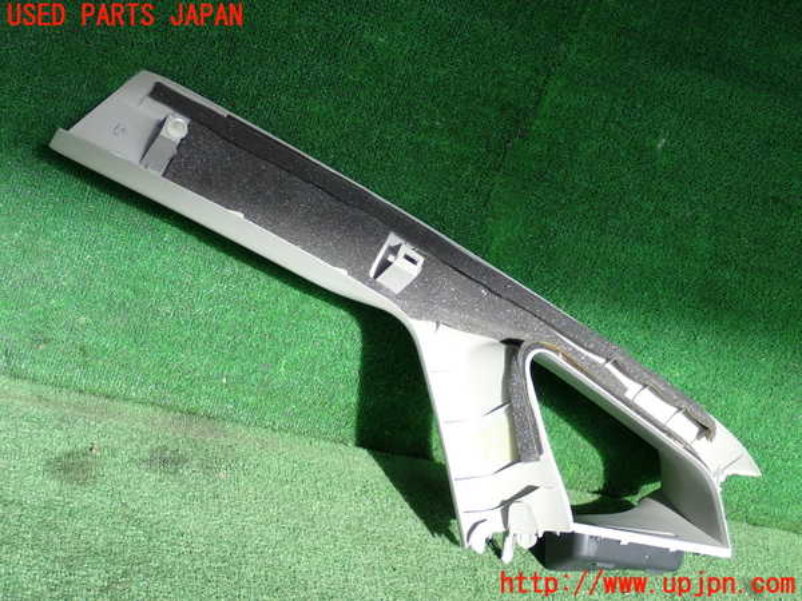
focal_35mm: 50
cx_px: 401
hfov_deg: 38.2
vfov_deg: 29.1
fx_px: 1158
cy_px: 300
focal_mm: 9.01
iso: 100
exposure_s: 1/320
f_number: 3.2
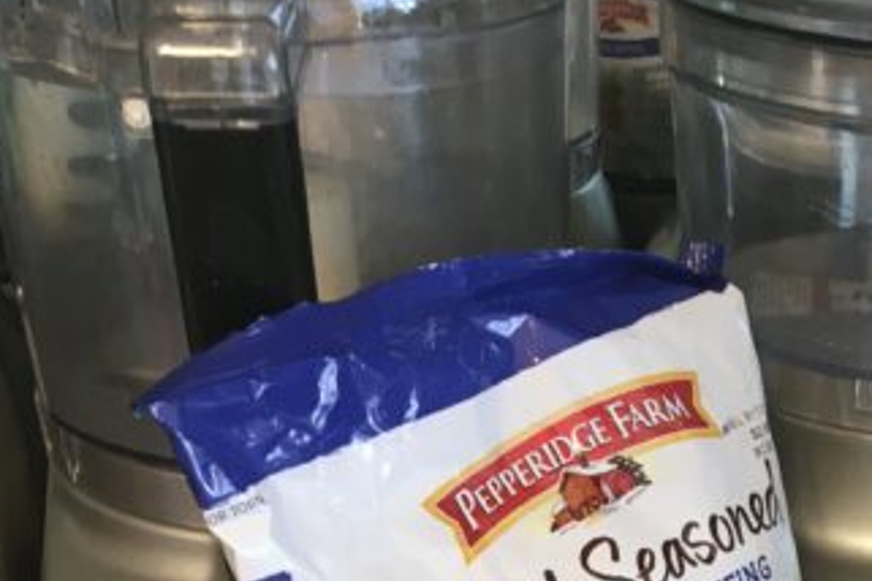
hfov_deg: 27.5
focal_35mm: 72
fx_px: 1744
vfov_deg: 16.2
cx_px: 697
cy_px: 1014
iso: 50
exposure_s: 1/30
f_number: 2.2
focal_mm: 4.15
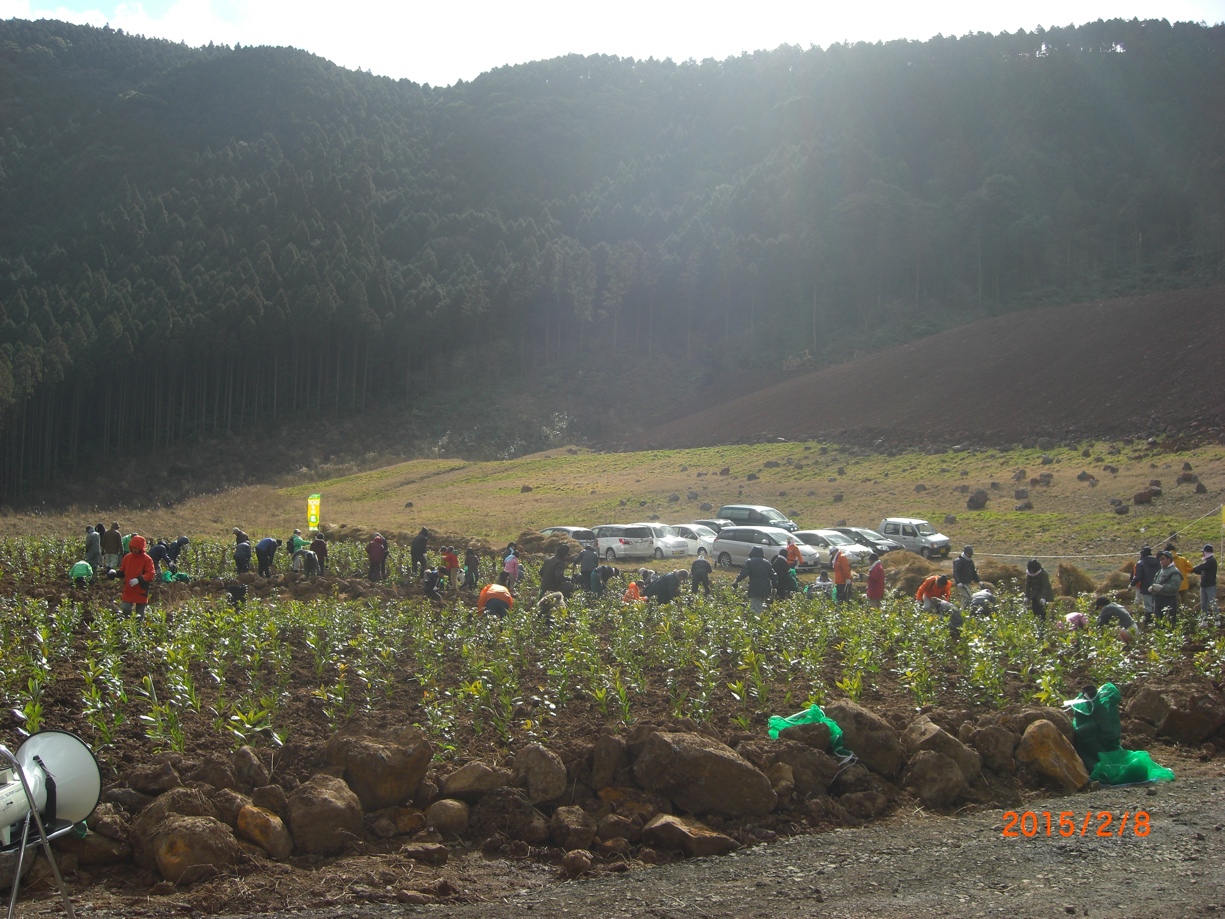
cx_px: 612
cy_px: 460
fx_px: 1345
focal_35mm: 38
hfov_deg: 49.0
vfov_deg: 37.7
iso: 80
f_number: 4
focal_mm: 7.9
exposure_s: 1/500
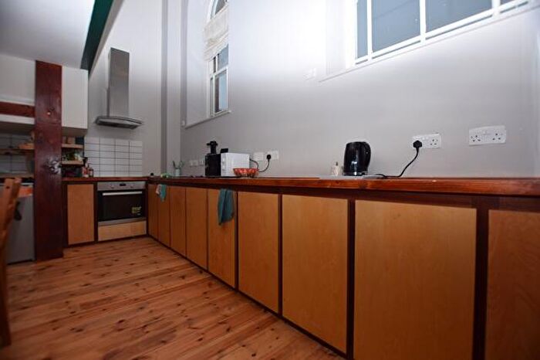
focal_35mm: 15
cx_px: 270
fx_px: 225
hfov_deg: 100.4
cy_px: 180
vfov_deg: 77.3
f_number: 4
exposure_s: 1/200
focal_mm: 10
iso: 100
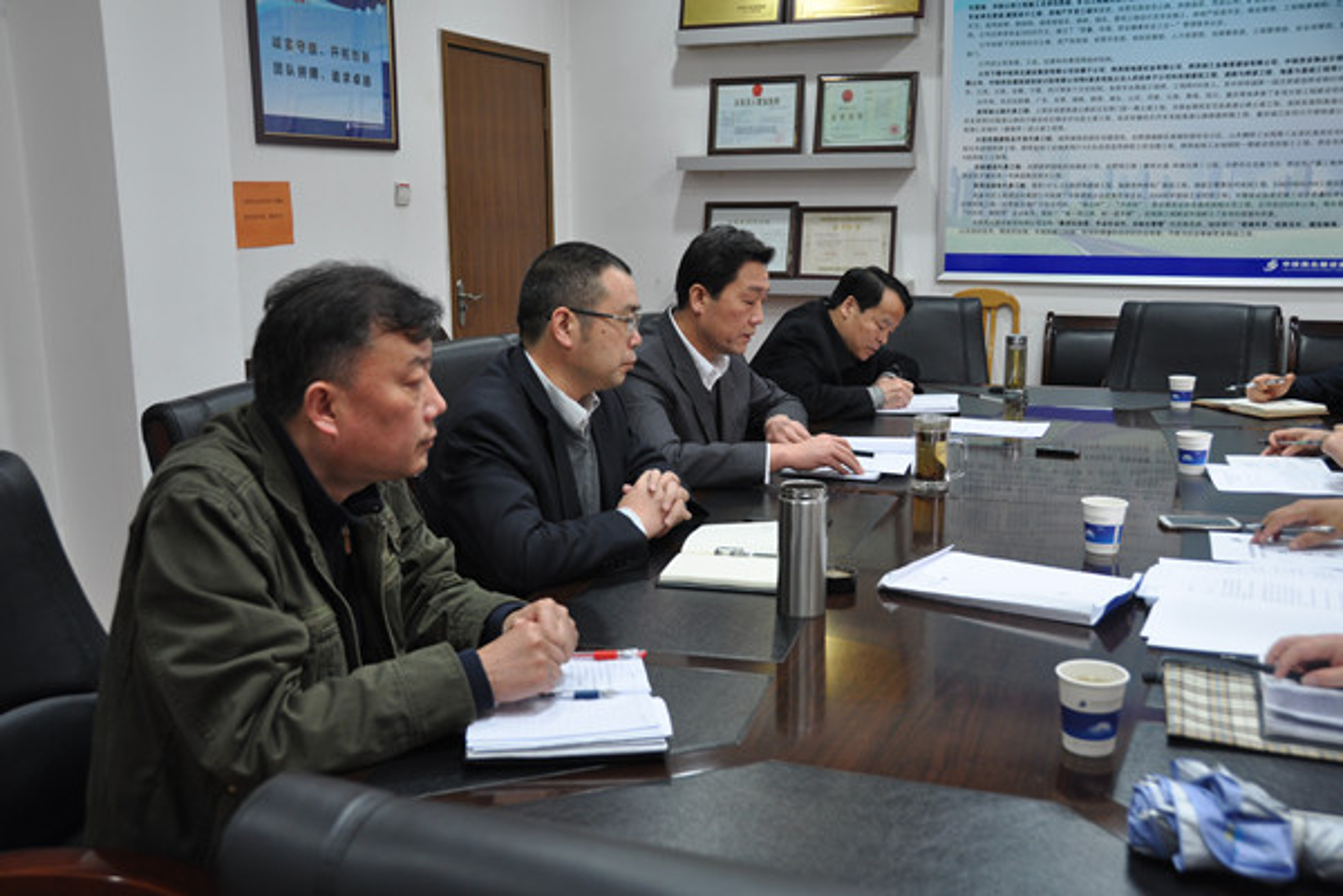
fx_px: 1231
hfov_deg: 57.2
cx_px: 672
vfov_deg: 40.0
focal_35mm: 33
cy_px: 448
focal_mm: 22
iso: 400
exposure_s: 1/15
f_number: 4
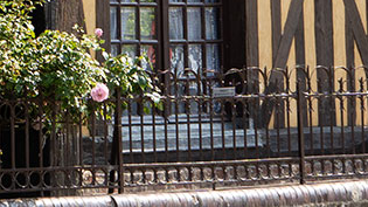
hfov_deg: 7.9
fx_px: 2598
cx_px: -272
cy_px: -437
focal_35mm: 266
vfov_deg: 4.4
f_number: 5.6
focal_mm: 24.7
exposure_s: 1/250
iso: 100
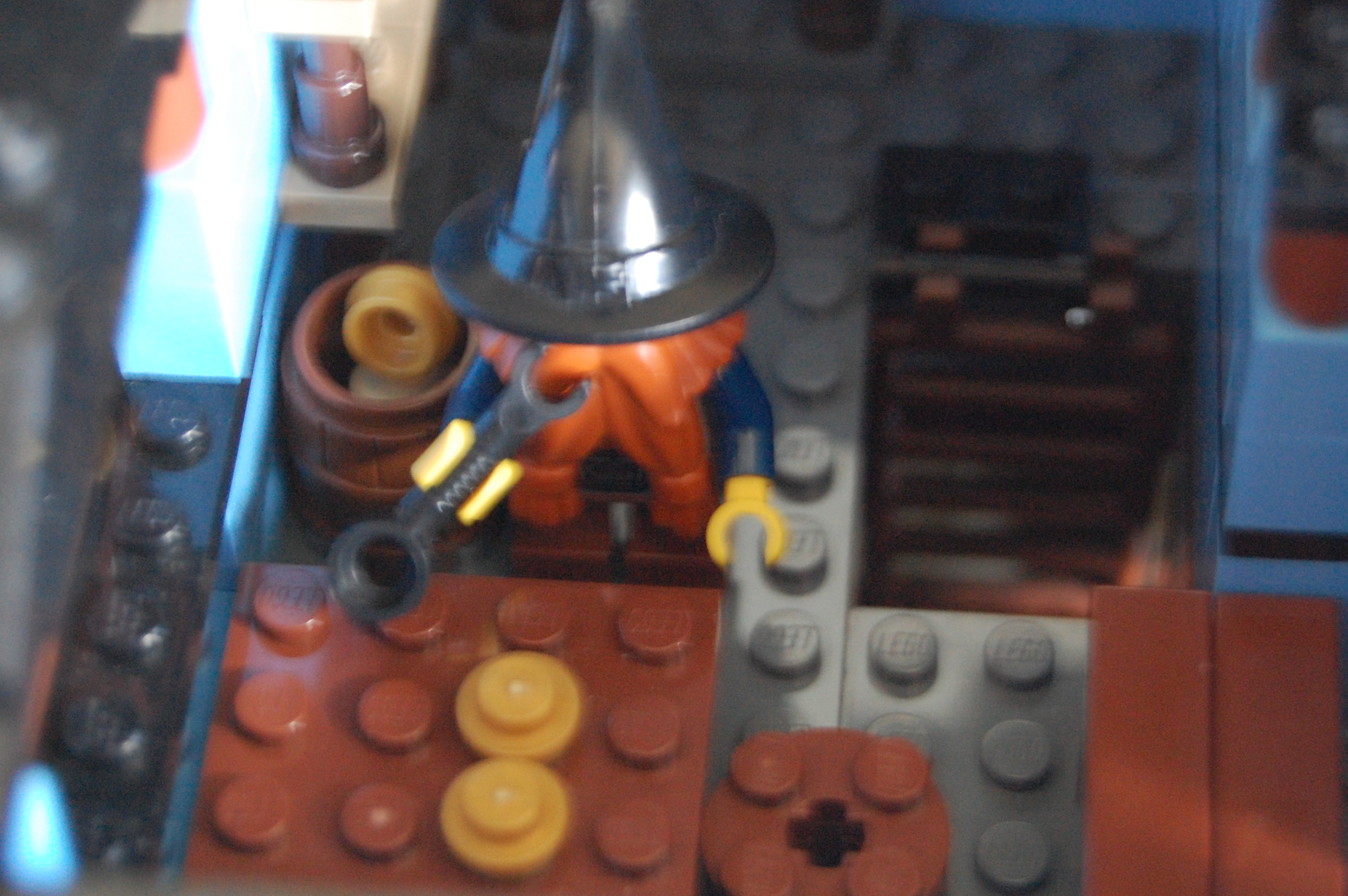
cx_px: 739
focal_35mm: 109
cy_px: 365
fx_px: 4065
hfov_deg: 18.8
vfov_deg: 12.6
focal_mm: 55
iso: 1400
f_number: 5.6
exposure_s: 1/8
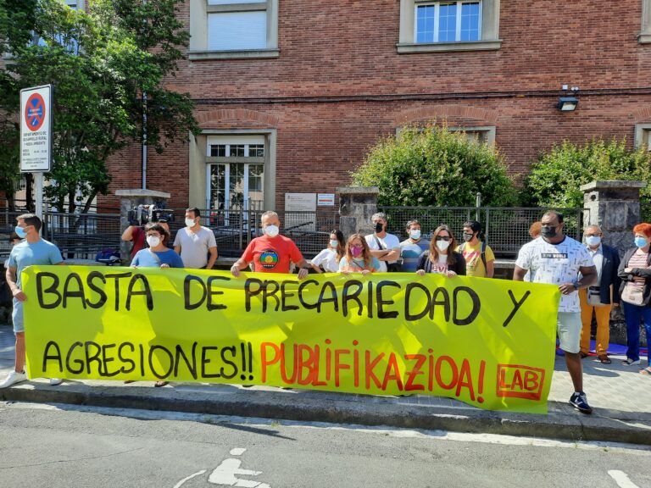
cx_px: 326
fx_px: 470
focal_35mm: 25
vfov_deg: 54.9
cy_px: 244
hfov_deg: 69.4
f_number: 2
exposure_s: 1/390
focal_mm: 4.6
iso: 32
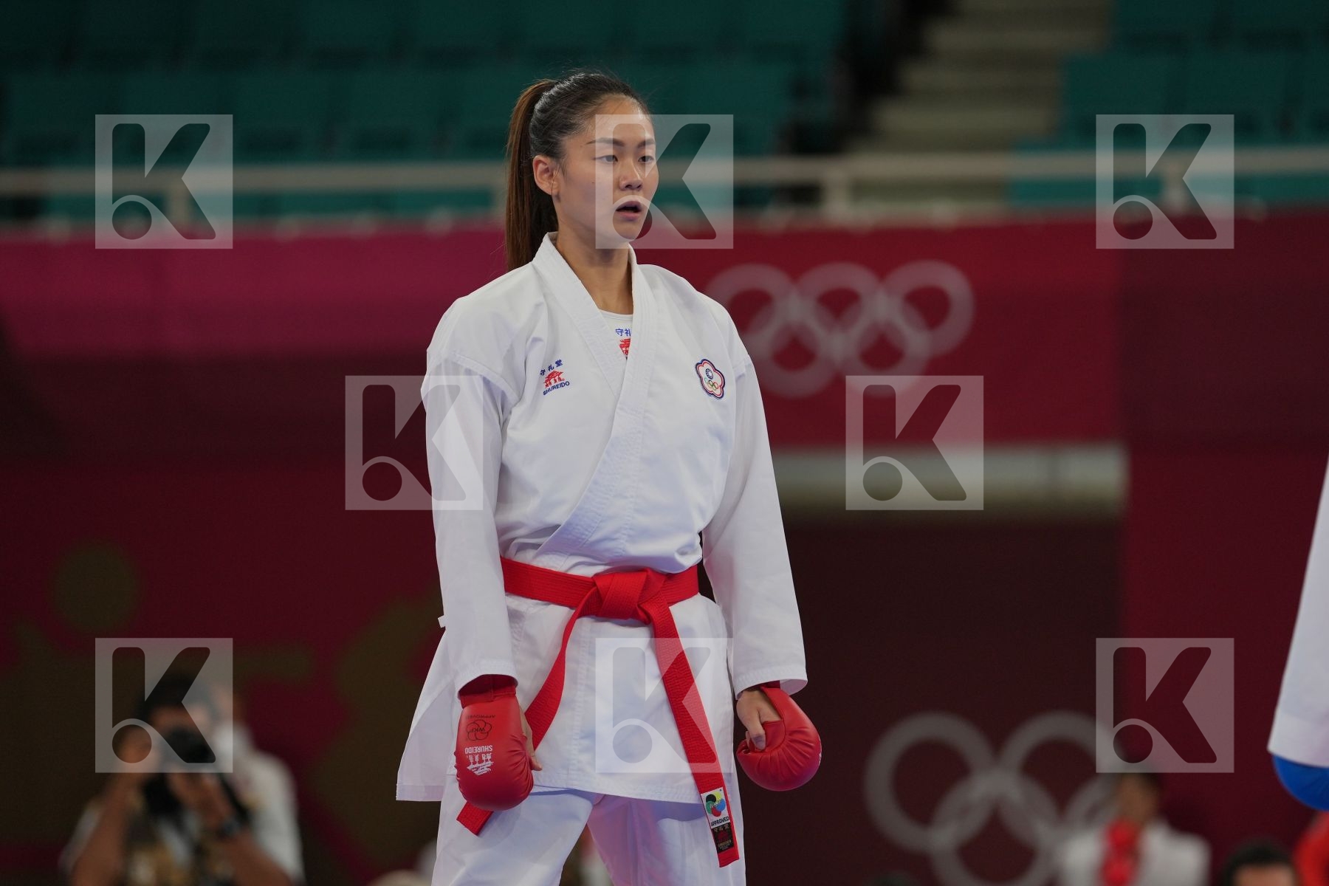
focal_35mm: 286
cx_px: 664
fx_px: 10557
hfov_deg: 7.2
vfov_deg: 4.8
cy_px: 443
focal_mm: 191
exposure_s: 1/1000
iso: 400
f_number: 2.8
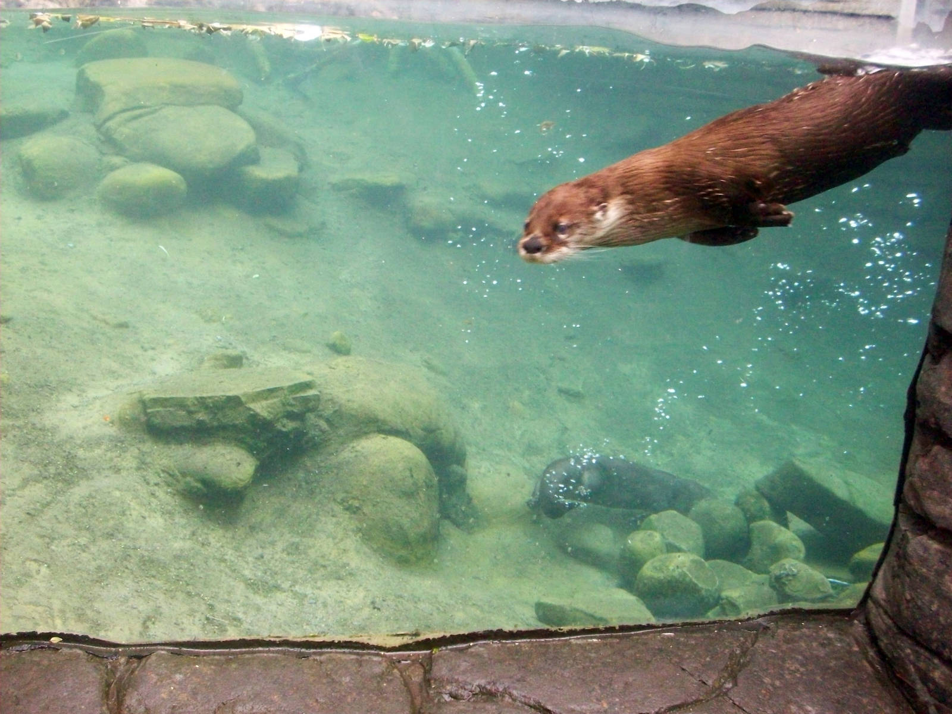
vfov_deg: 38.7
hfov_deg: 50.1
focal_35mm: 37
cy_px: 357
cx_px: 476
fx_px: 1018
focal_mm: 6.2
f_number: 2.8
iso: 293
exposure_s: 1/128
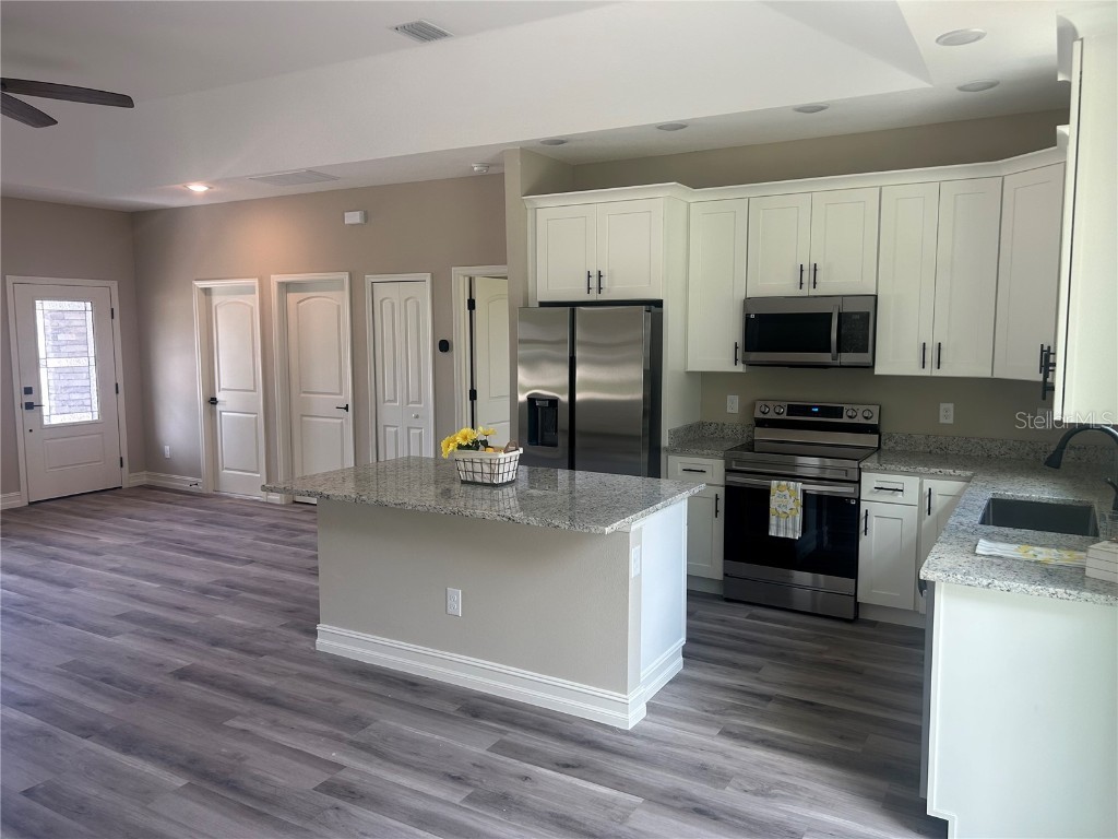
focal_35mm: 26
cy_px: 420
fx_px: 840
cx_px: 559
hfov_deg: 67.3
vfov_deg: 53.1
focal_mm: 5.7
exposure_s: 1/120
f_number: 1.5
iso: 64
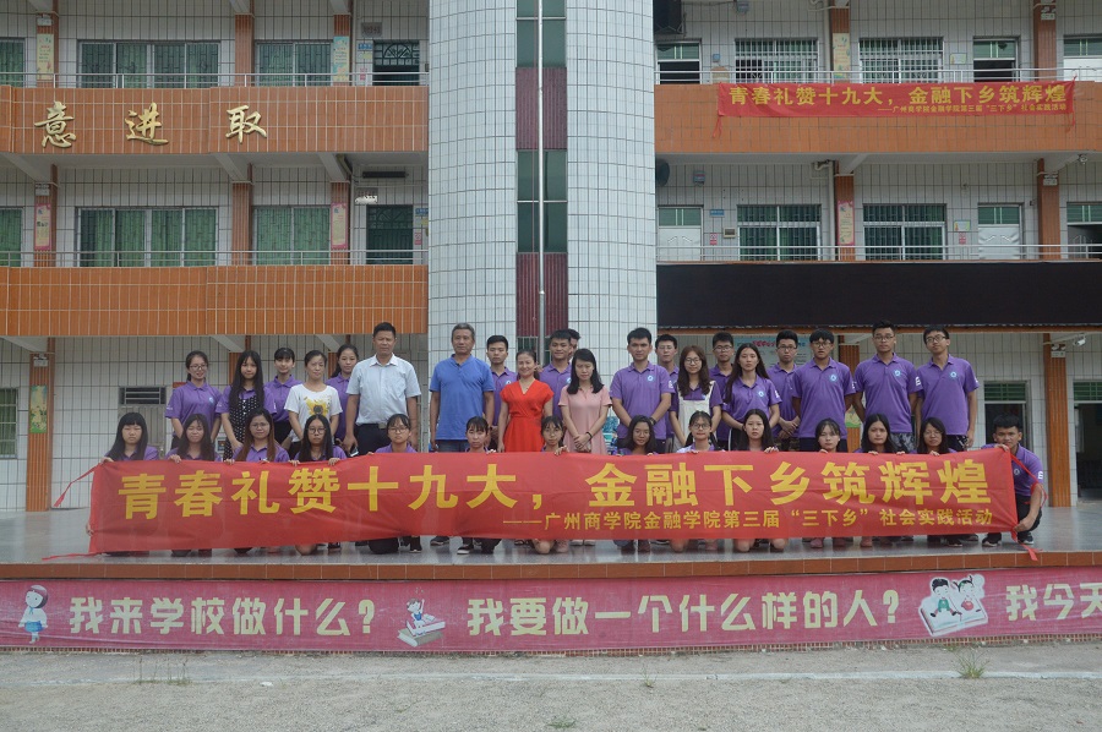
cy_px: 366
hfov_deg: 53.2
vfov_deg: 36.8
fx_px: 1101
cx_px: 551
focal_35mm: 36
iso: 800
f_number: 6.3
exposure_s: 1/2000
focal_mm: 24
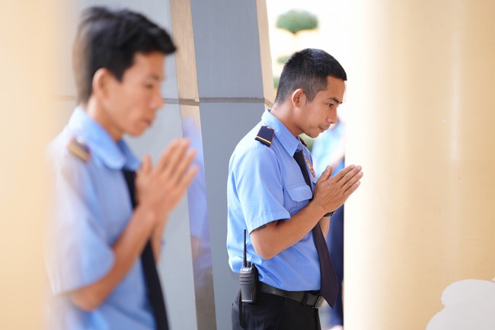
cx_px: 248
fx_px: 2062
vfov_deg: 9.1
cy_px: 165
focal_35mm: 150
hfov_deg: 13.7
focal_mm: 150
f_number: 2.8
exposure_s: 1/60
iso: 160
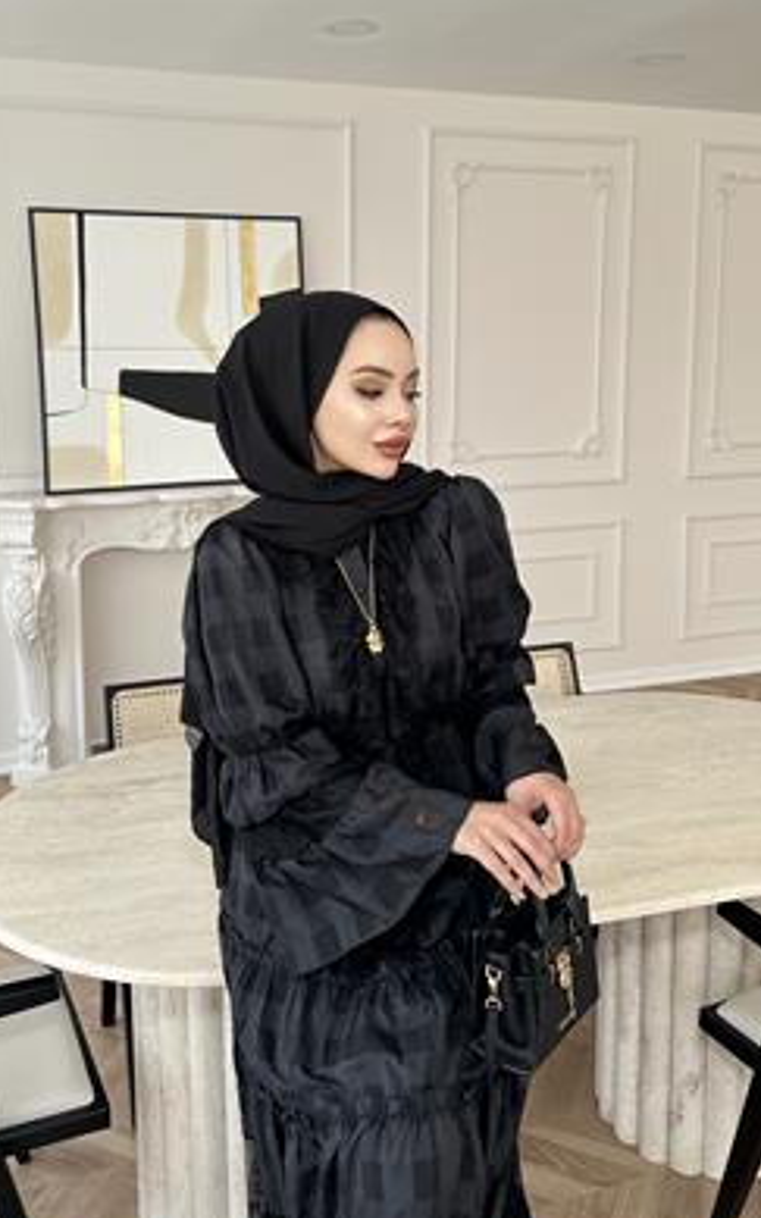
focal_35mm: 27
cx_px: 370
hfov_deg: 46.0
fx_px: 896
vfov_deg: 68.4
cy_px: 609
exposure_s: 1/121
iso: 80
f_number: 1.78
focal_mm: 6.86
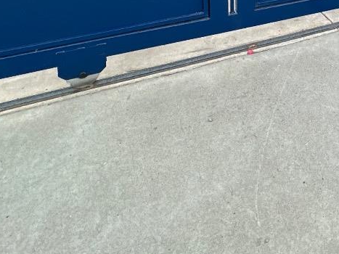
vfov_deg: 24.7
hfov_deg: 37.0
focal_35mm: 45
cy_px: -129
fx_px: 441
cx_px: 350
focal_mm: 2.22
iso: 160
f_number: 2.2
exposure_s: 1/60
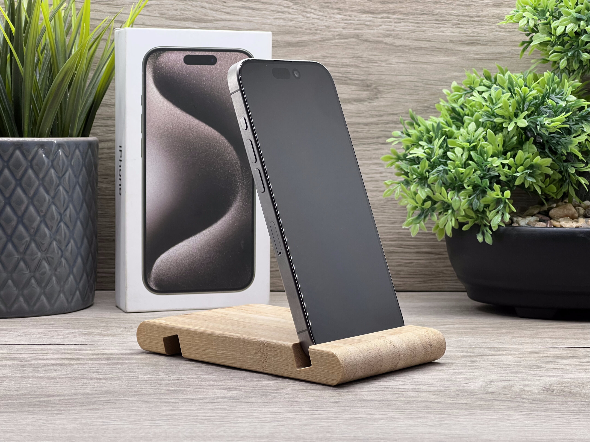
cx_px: 295
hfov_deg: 25.3
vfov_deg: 19.1
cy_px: 221
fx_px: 1312
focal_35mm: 77
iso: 100
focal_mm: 9
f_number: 2.8
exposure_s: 1/100
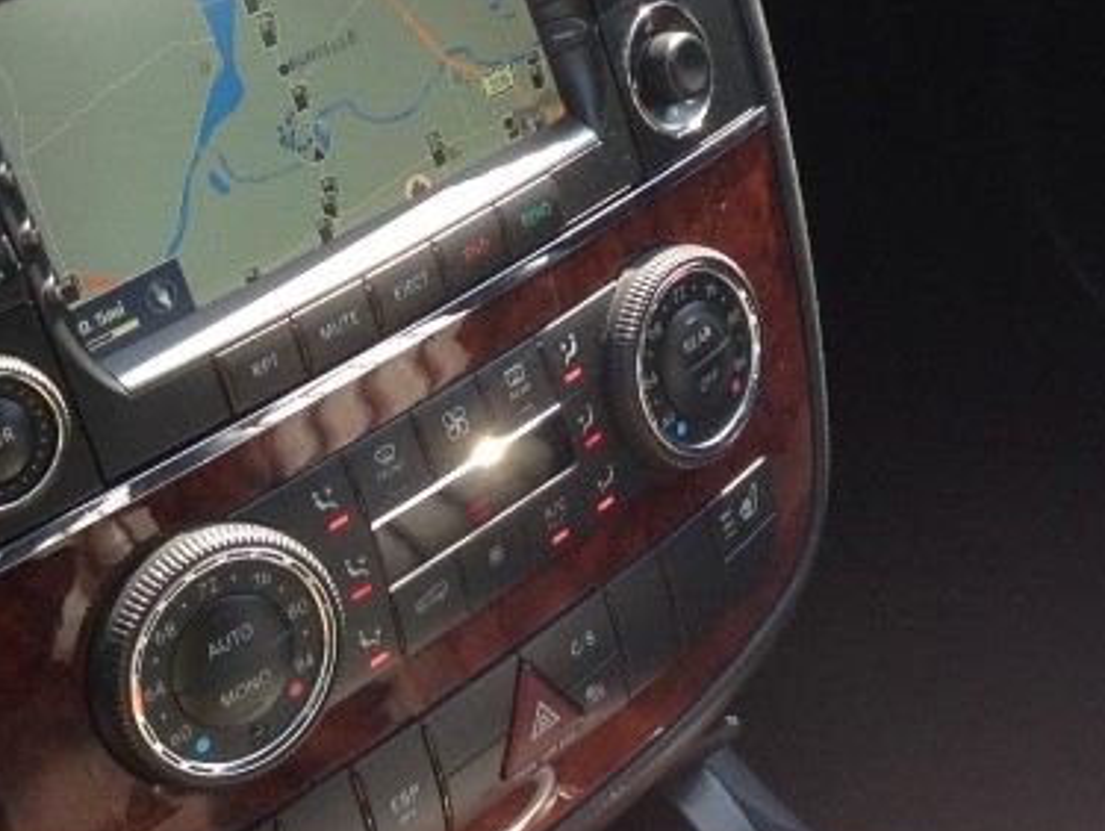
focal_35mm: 90
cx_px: 937
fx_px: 2876
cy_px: 112
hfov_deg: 21.4
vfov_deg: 16.3
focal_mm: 4.12
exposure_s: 1/120
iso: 64
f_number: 2.4
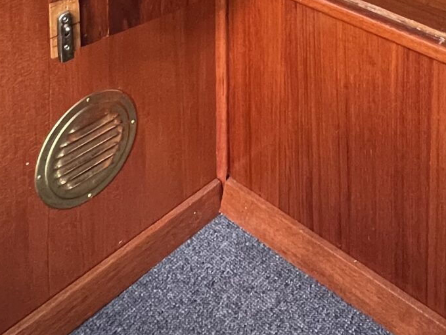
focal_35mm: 49
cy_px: -266
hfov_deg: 37.7
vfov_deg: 20.7
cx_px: 349
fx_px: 631
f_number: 1.8
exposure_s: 1/60
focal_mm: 1.57
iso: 400
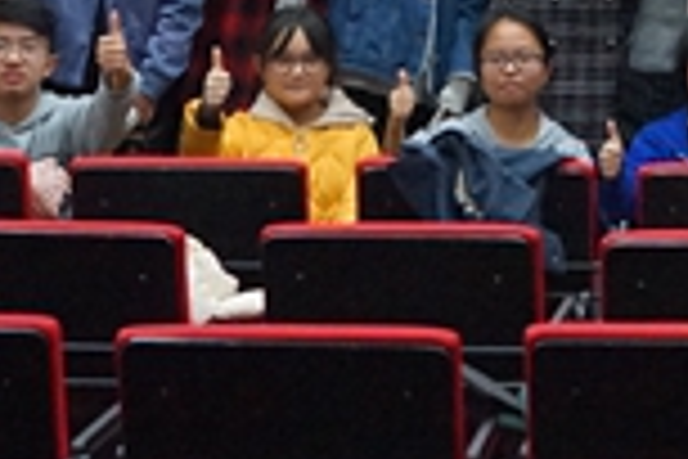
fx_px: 3191
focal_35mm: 167
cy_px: -448
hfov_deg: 12.1
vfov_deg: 7.9
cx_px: 733
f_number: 5.6
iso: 8000
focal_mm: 40
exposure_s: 1/160
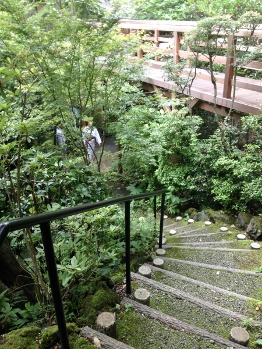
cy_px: 174
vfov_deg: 55.4
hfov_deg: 42.9
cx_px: 131
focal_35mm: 33
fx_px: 333
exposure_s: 1/20
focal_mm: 4.12
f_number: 2.4
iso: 50
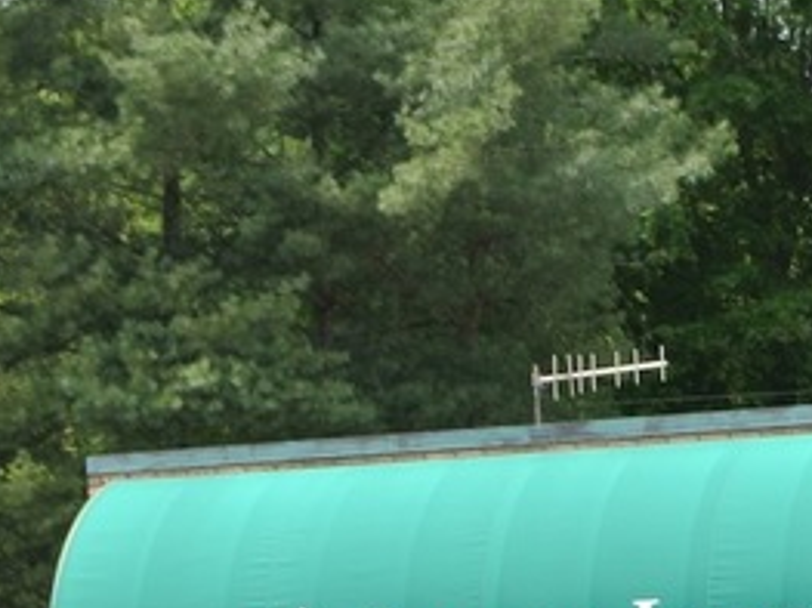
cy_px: 657
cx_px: 679
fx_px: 5135
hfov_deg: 9.0
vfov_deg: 6.7
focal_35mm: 219
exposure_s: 1/250
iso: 100
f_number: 5.3
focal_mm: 25.9
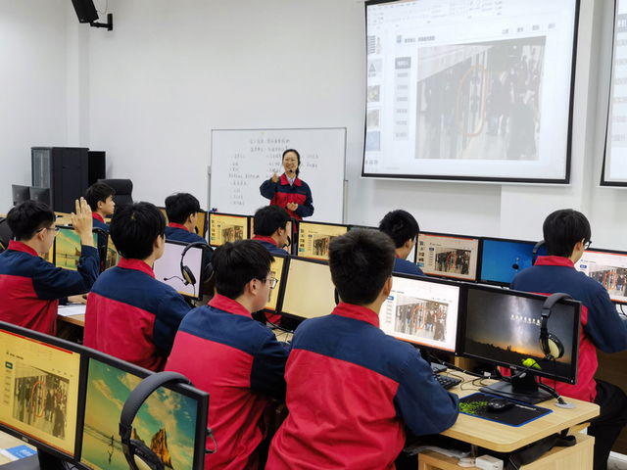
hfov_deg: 41.2
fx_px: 833
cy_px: 235
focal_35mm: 46
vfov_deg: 31.5
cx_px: 314
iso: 160
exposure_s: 1/59.6
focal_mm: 6.67
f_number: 1.9
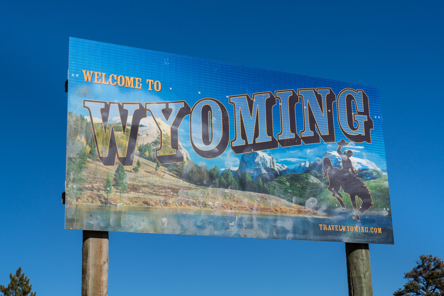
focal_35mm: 61
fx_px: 752
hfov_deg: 32.9
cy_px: 148
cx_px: 222
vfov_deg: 22.3
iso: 200
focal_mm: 61
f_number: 13
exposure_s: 1/1000
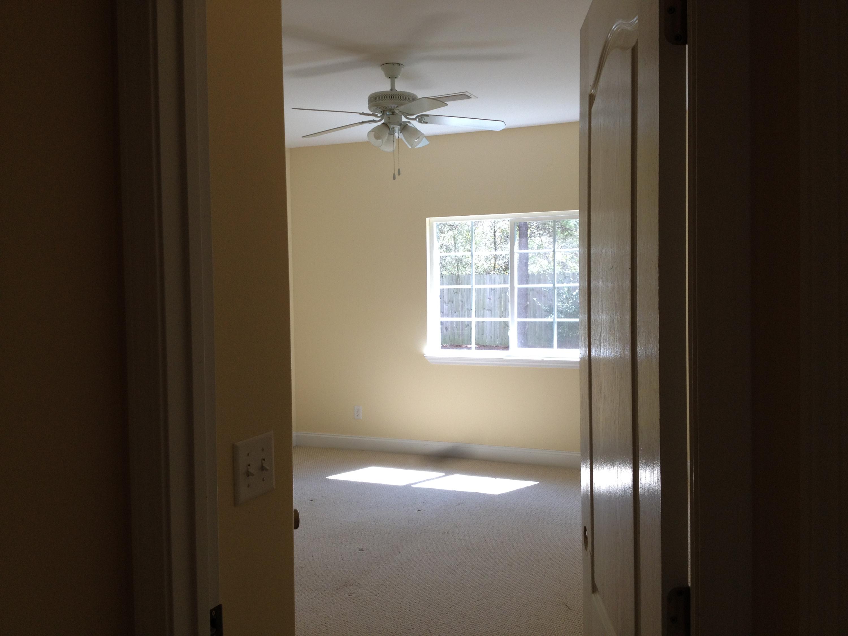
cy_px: 318
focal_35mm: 35
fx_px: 857
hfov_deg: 52.6
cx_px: 424
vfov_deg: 40.7
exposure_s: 1/120
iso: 64
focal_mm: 4.28
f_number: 2.4
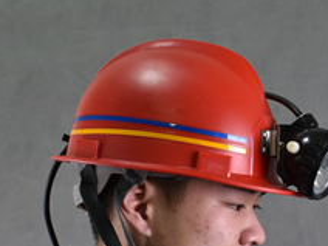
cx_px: 271
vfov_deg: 13.5
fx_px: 1033
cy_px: 224
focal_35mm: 109
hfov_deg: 17.9
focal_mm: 20
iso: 360
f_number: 6.3
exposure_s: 1/30
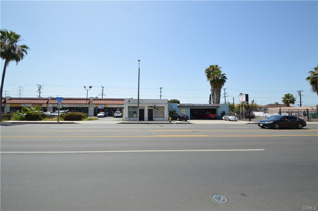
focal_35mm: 15
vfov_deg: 77.2
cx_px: 159
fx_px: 132
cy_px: 106
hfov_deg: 100.5
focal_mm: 10
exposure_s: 1/250
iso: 100
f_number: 8
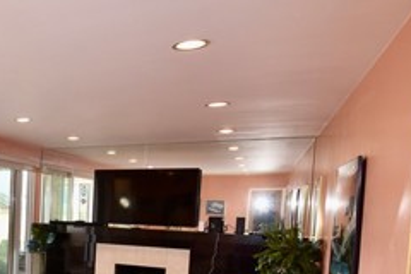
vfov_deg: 31.9
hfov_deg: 38.2
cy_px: 242
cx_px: -63
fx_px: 457
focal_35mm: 40
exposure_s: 1/125
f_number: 5.6
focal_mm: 15
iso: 500
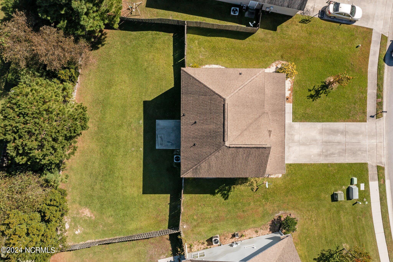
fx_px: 306
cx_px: 196
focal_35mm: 28
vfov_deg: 46.4
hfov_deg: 65.5
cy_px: 131
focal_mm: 10.26
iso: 100
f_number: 6.3
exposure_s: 1/320
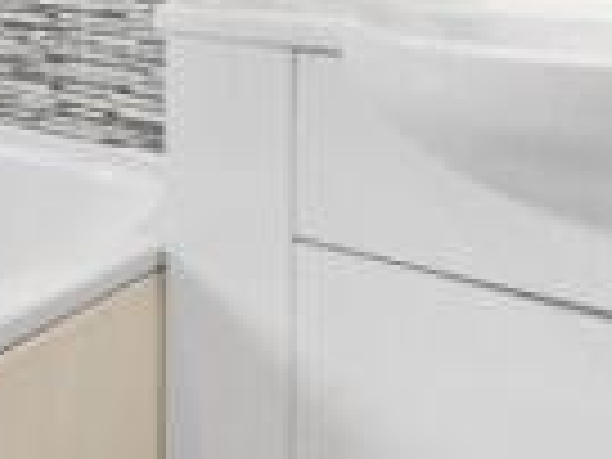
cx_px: -36
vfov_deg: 21.9
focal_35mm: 60
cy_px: -142
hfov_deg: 29.5
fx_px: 1061
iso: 800
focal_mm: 13
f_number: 22
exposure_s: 1/3
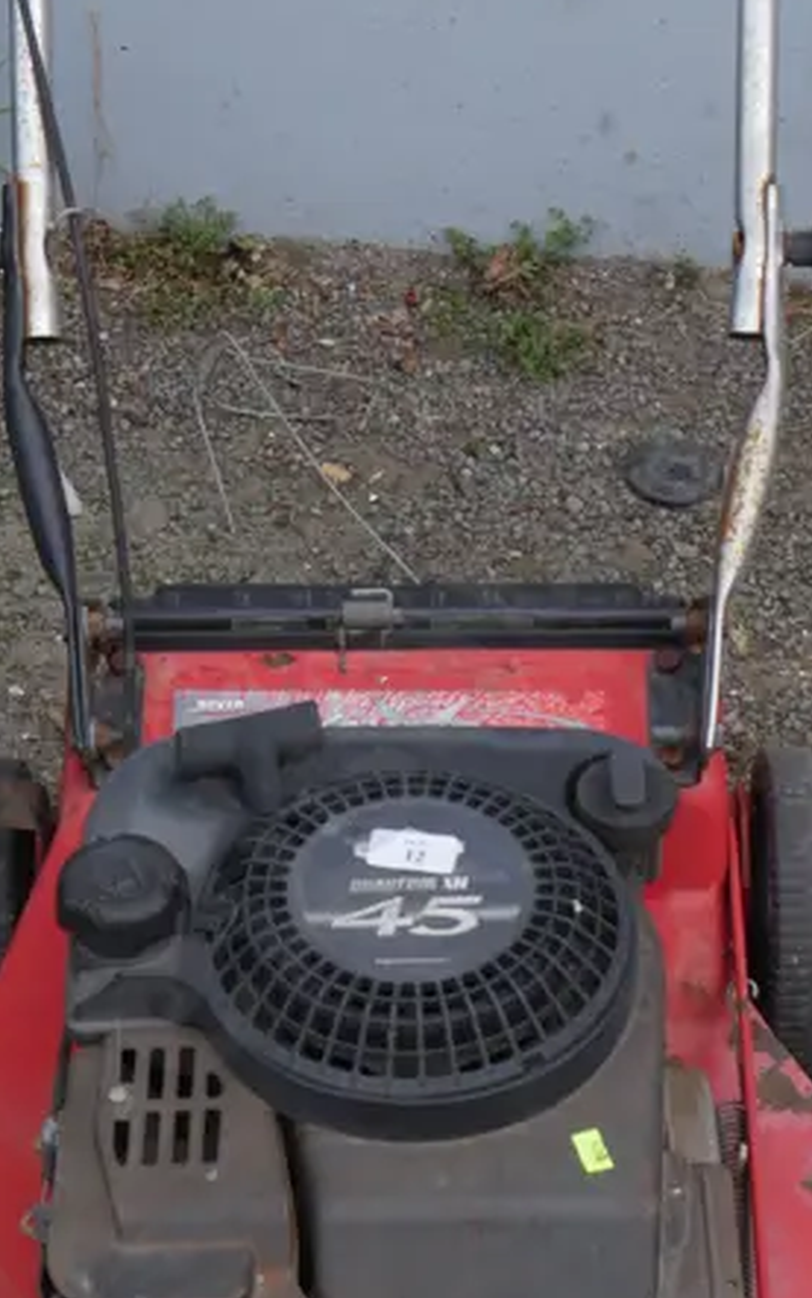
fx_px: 3469
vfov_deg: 21.2
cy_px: 536
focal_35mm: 98
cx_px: 535
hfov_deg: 13.3
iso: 200
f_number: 6.3
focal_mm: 20
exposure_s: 1/250
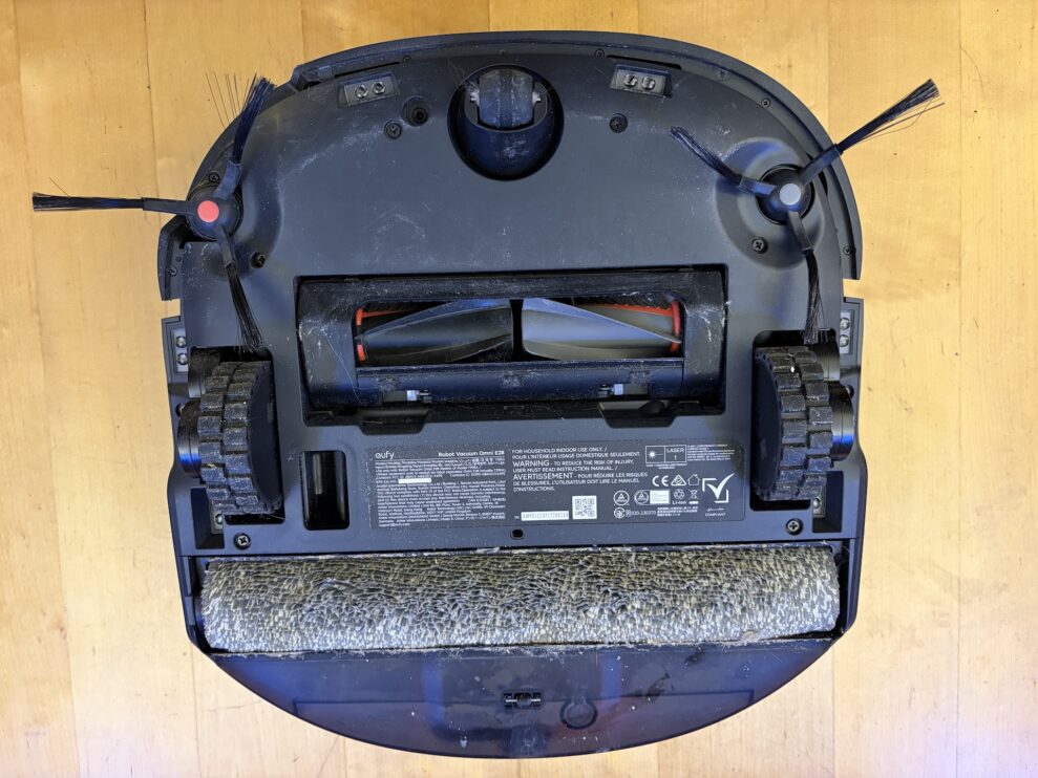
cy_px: 389
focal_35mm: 26
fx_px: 780
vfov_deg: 53.1
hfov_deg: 67.3
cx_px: 519
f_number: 1.6
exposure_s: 1/33
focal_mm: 5.96
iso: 500
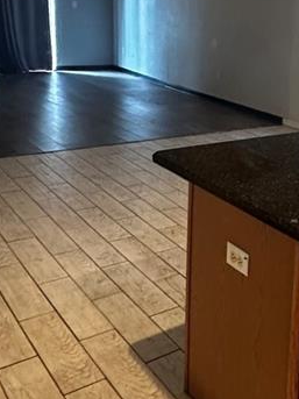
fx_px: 565
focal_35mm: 49
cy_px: 122
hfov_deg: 26.7
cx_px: 348
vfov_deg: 38.3
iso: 800
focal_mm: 2.22
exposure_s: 1/60
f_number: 2.2
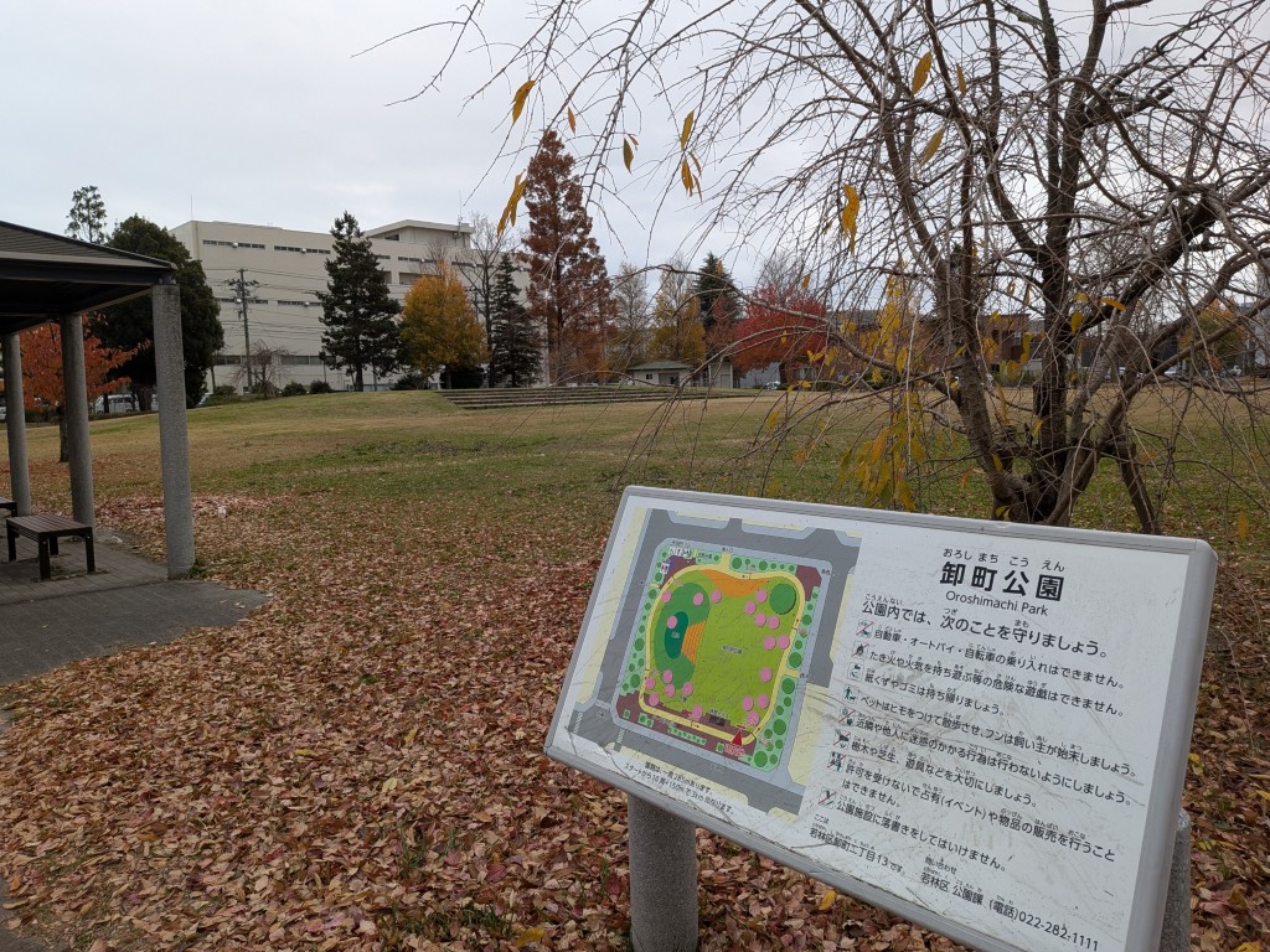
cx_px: 635
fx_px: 881
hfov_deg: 71.6
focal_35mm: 24
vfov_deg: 56.8
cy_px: 476
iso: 29
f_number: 1.7
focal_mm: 4.53
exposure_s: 1/243
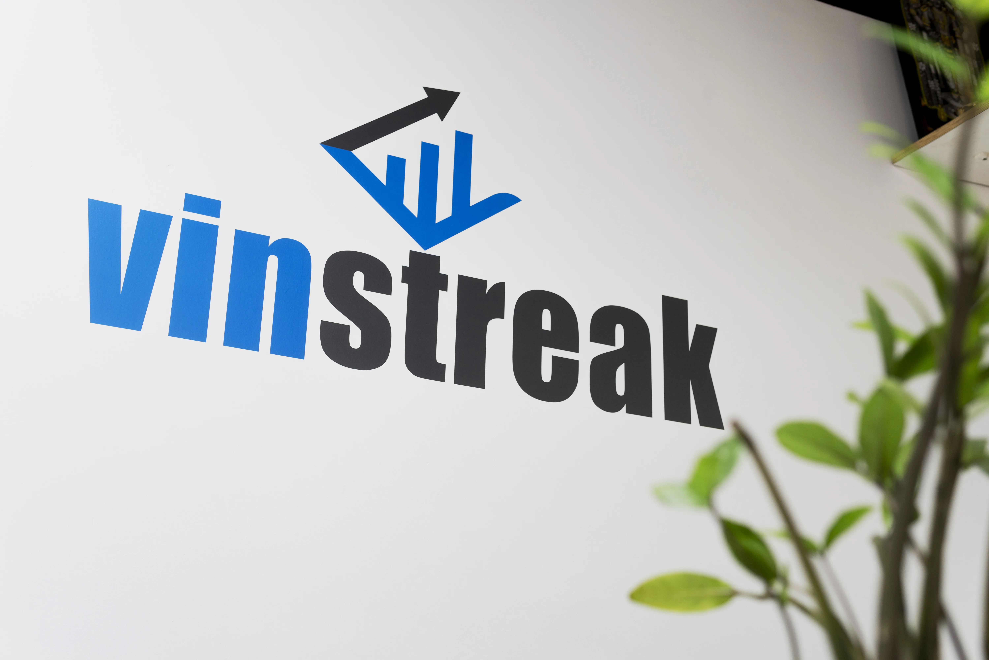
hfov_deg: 43.6
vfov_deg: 29.9
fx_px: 1236
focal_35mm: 45
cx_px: 494
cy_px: 330
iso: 160
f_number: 3.5
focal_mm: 30
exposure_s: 1/25
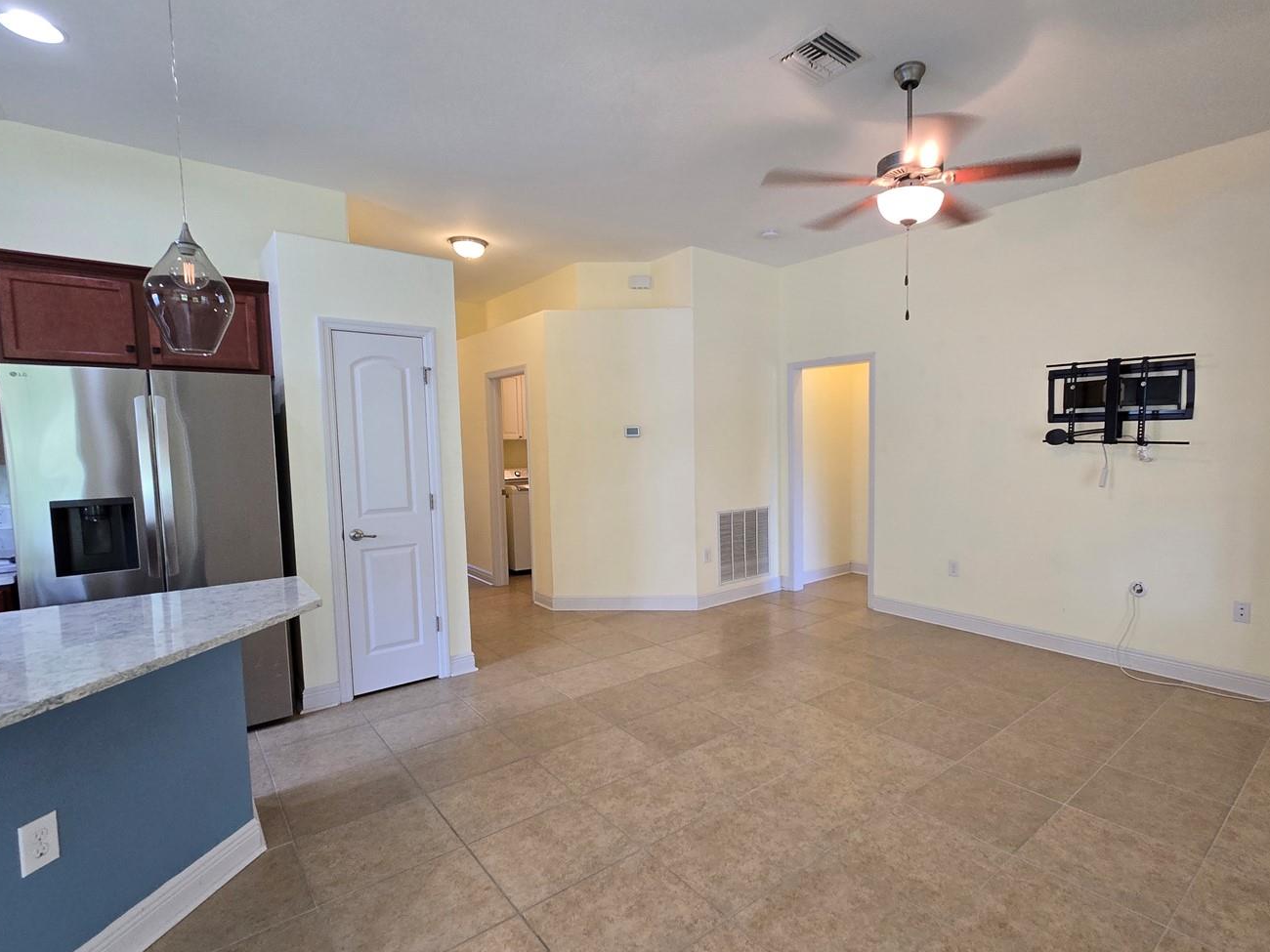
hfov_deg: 93.7
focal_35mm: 16
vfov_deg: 78.1
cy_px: 491
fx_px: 587
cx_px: 738
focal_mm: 2.2
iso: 160
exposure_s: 1/60
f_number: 2.2
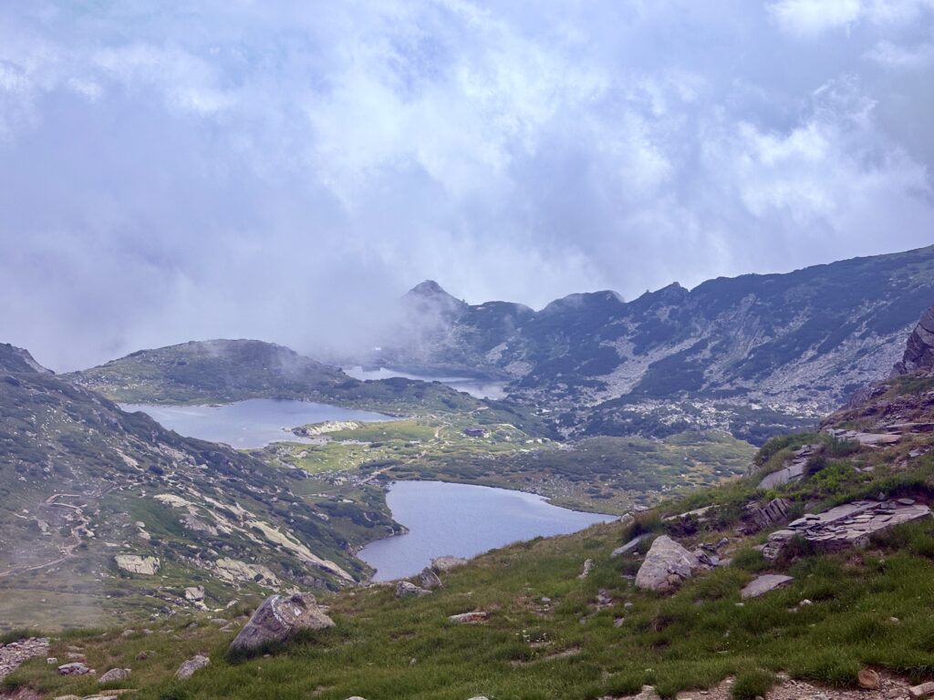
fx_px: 1403
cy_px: 350
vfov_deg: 28.0
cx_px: 467
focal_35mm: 52
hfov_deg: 36.8
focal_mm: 5.96
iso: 25
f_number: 1.6
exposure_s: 1/6369
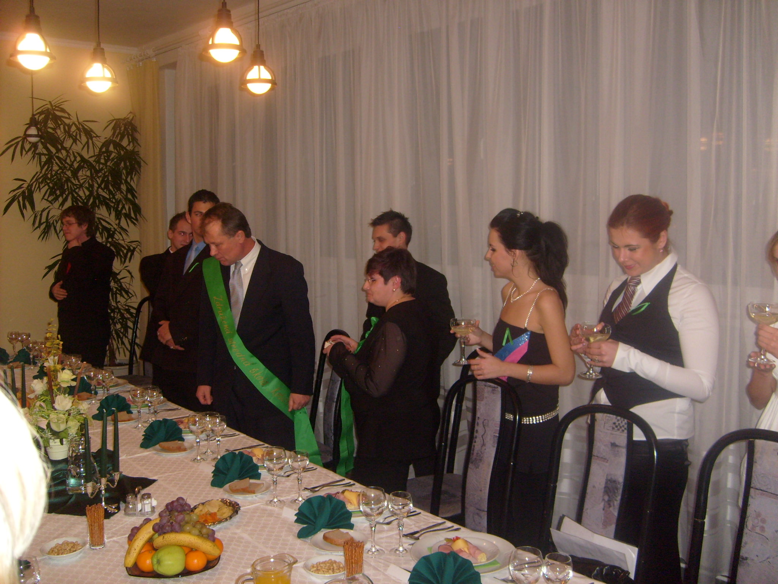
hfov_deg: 52.6
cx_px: 389
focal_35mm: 35
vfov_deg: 40.7
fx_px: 787
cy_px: 292
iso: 100
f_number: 2.8
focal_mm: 5.8
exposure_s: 1/45
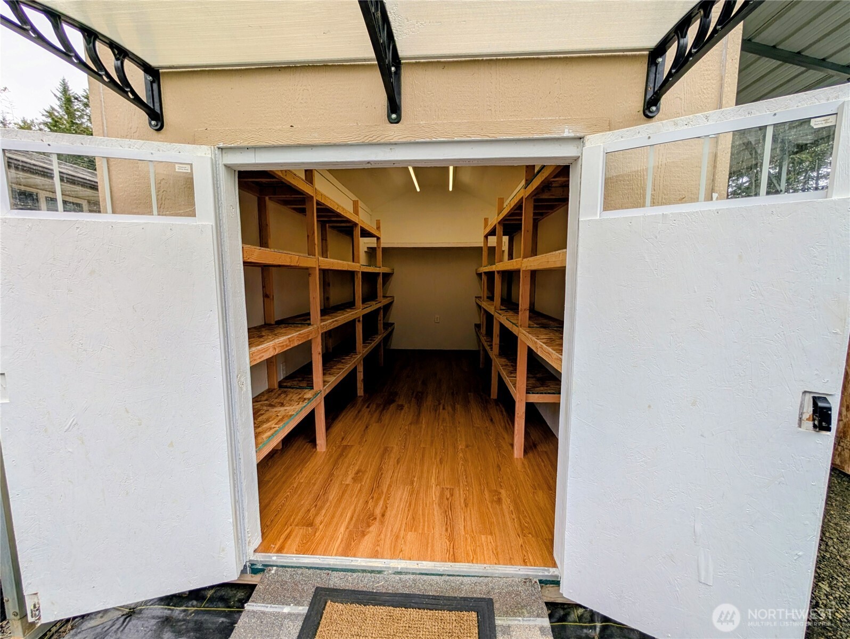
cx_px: 425
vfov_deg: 94.6
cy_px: 320
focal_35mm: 12
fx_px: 295
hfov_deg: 110.5
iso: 43
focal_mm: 2.02
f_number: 1.7
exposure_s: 1/1009
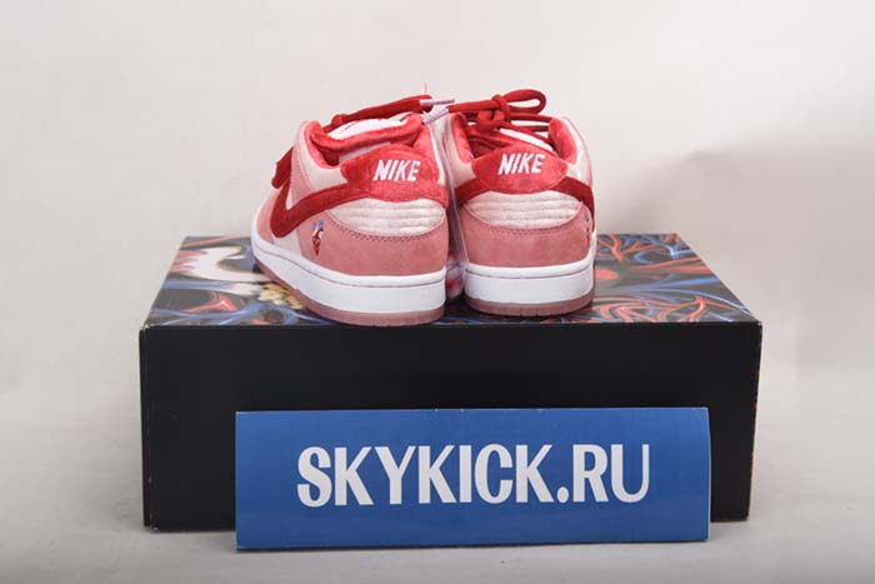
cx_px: 438
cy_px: 292
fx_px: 2431
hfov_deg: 20.4
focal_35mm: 100
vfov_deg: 13.7
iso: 100
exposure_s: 1/200
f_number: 9
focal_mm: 100
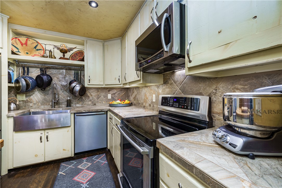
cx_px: 141
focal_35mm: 14
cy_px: 94
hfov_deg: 104.3
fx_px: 110
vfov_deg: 81.2
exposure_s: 1/8
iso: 200
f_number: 8
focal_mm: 14
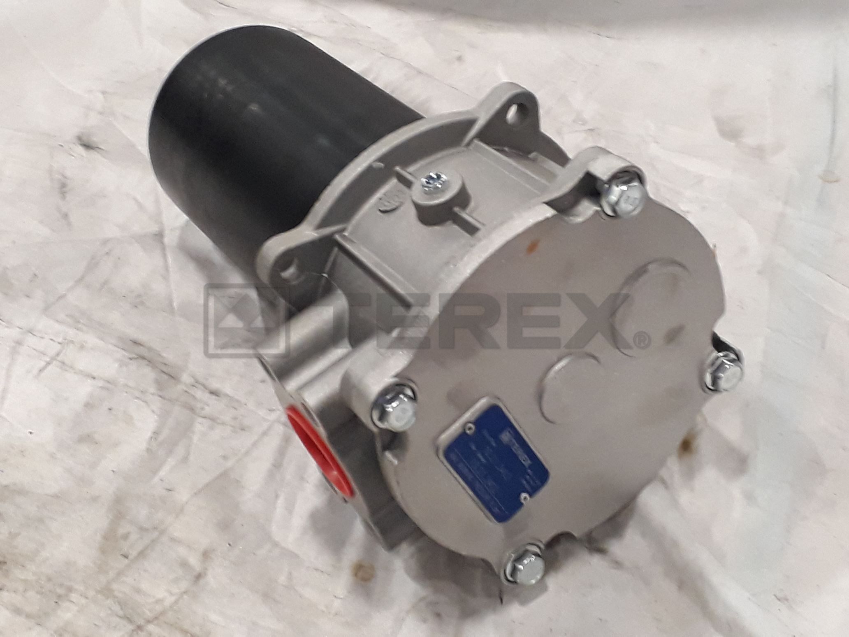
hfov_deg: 65.3
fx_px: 662
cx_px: 424
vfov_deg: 51.4
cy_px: 318
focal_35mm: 27
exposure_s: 1/25
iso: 200
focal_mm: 3.6
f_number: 1.9
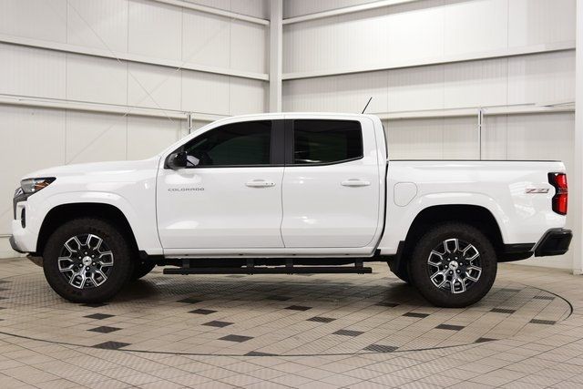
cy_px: 194
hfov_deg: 41.1
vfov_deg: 28.1
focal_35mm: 48
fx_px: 777
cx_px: 292
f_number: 7.1
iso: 560
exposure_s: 1/30
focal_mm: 32
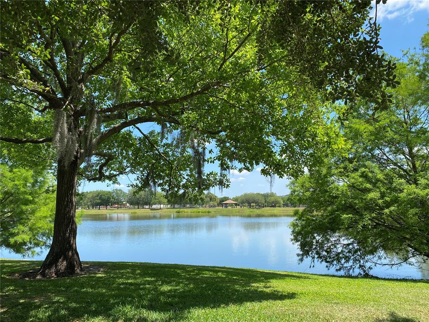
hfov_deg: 67.3
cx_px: 214
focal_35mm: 26
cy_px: 161
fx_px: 322
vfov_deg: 53.1
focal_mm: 4.25
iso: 32
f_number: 1.8
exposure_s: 1/1206
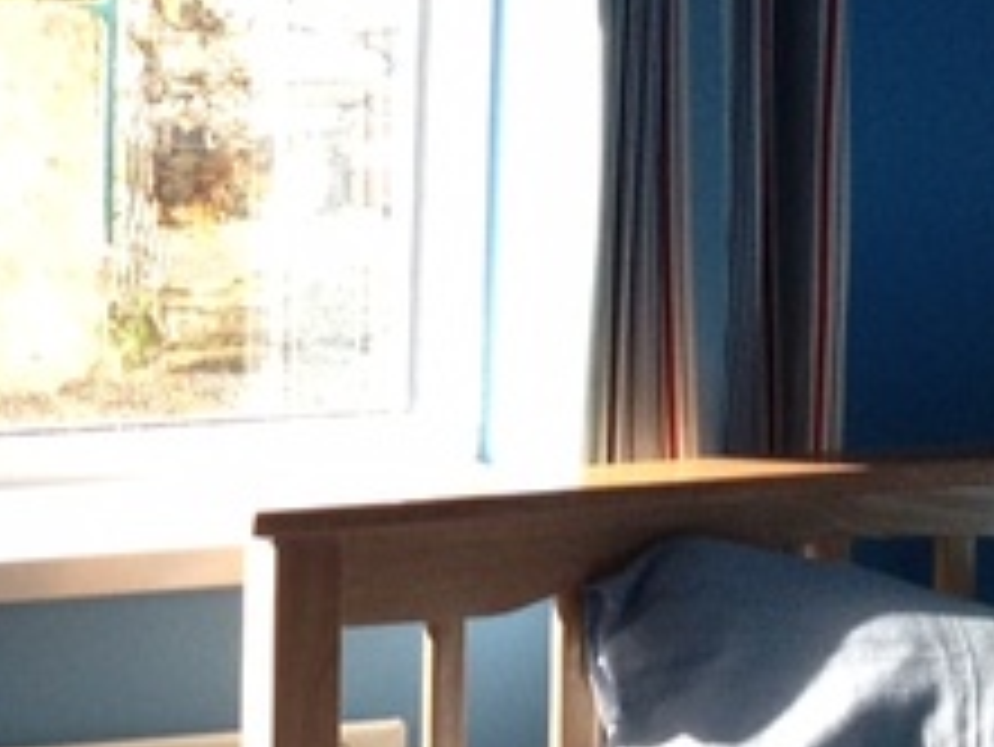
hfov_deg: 12.0
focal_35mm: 162
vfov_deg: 9.1
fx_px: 4654
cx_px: -94
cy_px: -22
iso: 80
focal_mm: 4.28
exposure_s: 1/314
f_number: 2.4
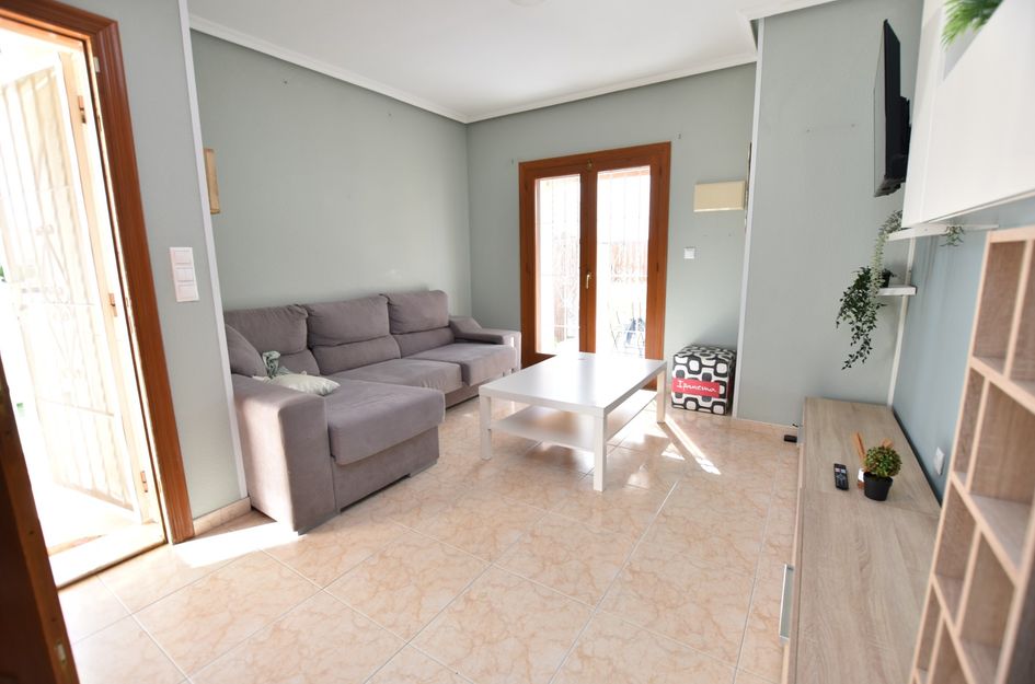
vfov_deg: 77.0
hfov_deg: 100.5
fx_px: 430
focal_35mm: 15
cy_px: 342
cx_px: 518
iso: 200
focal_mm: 10
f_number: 4.5
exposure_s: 1/50
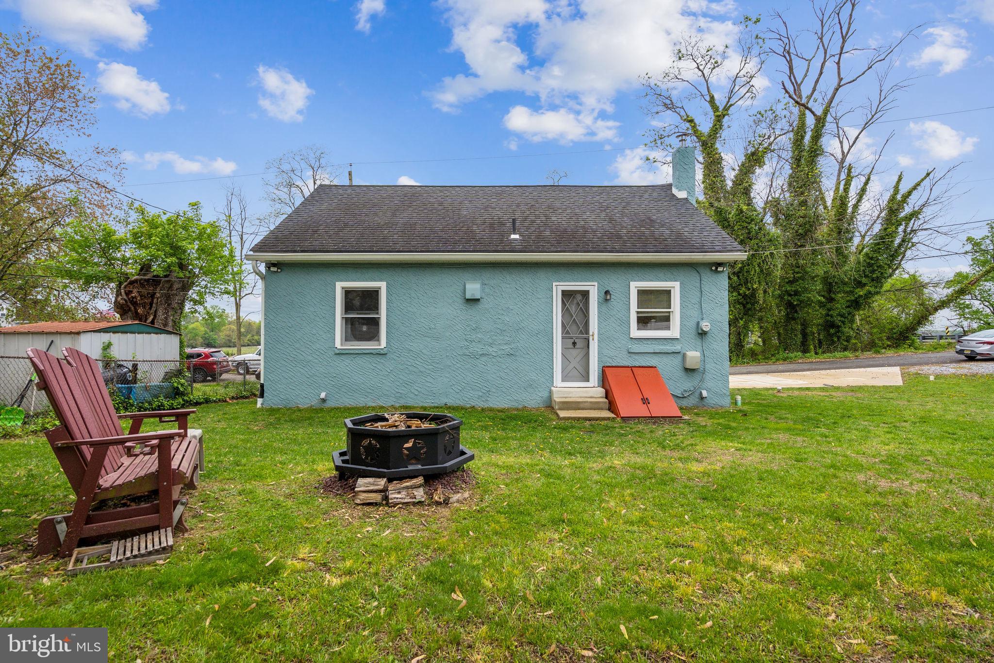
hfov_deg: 90.0
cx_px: 497
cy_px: 332
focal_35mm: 18
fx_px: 497
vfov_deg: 67.4
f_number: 8
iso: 200
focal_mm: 18
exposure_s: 1/160
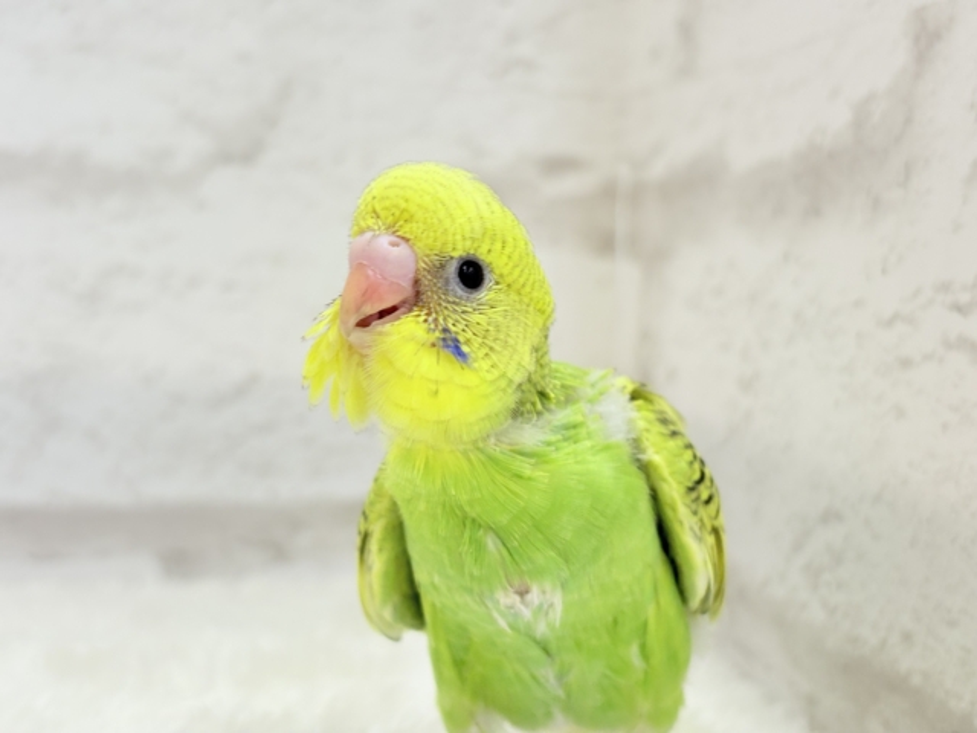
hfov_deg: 36.8
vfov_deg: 28.0
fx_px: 1468
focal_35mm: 52
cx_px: 488
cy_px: 366
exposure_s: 1/50
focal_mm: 5.96
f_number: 1.6
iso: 40
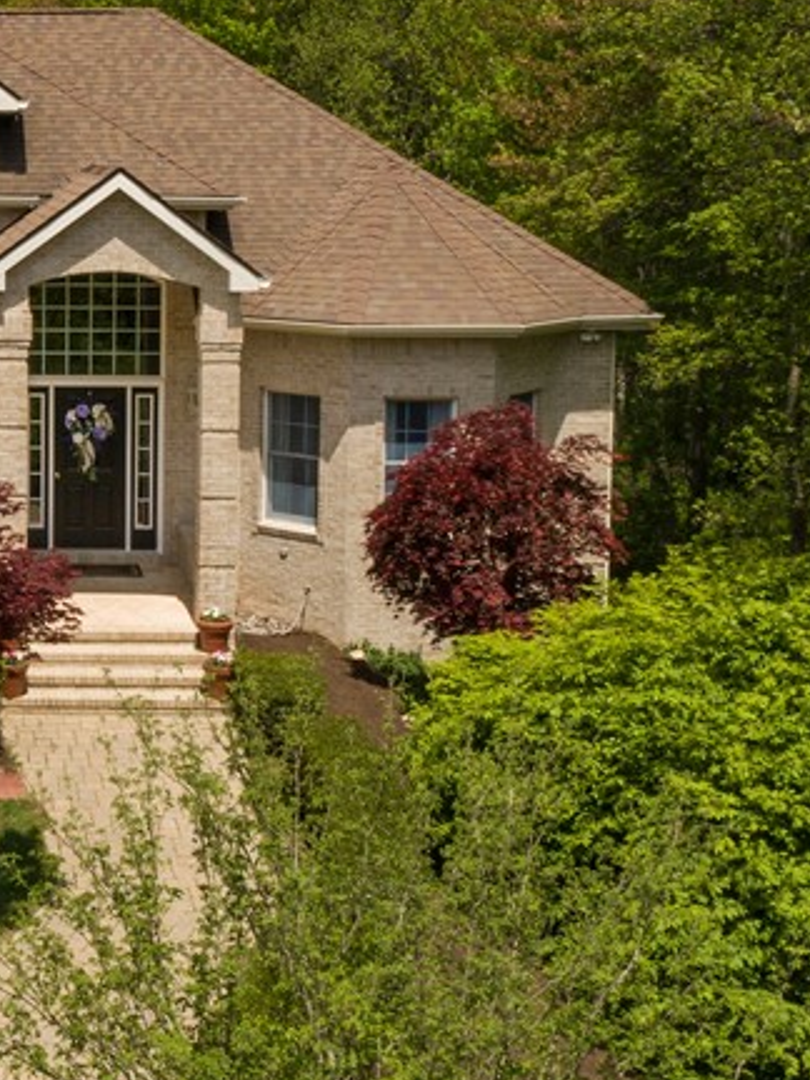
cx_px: -228
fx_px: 1810
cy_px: 419
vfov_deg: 33.1
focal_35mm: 58
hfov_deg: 22.7
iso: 200
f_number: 10
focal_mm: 8.8
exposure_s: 1/200
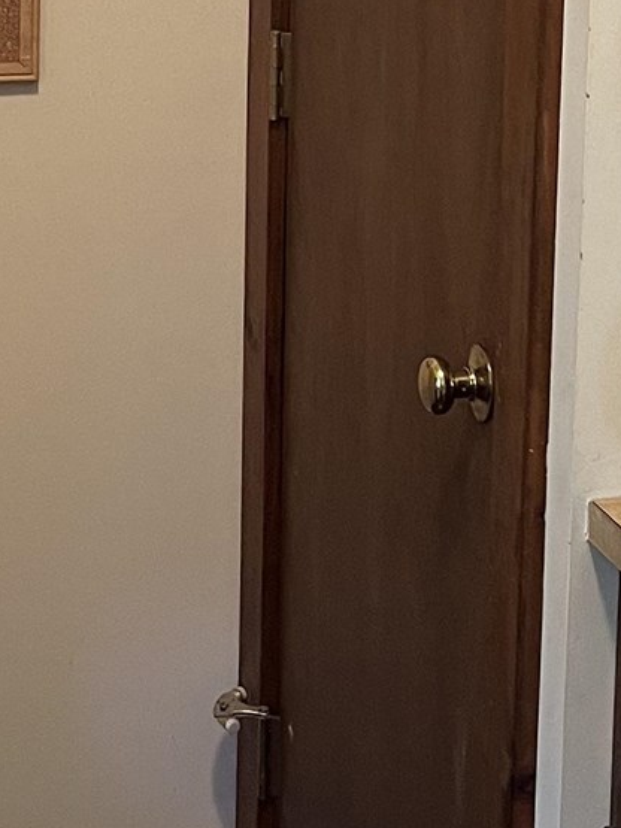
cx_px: -148
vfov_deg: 17.6
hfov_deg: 13.3
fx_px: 2584
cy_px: -88
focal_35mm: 108
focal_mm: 5.1
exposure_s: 1/60
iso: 160
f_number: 1.6
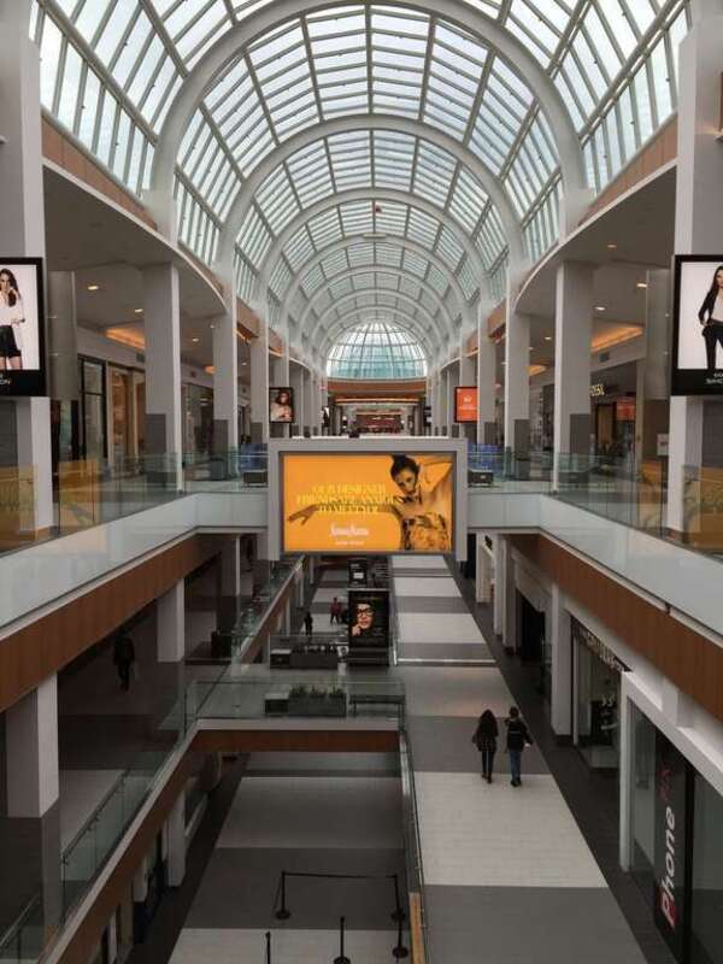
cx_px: 362
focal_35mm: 29
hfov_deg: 48.2
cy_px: 482
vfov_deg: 61.7
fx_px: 808
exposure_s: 1/302
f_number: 2.2
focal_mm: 4.15
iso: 32
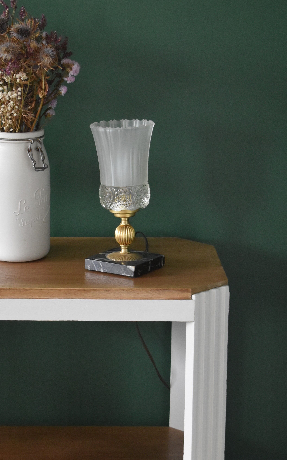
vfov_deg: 19.1
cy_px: 294
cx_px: 58
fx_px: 1364
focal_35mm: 109
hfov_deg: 12.0
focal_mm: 40
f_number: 5
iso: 1800
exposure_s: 1/60
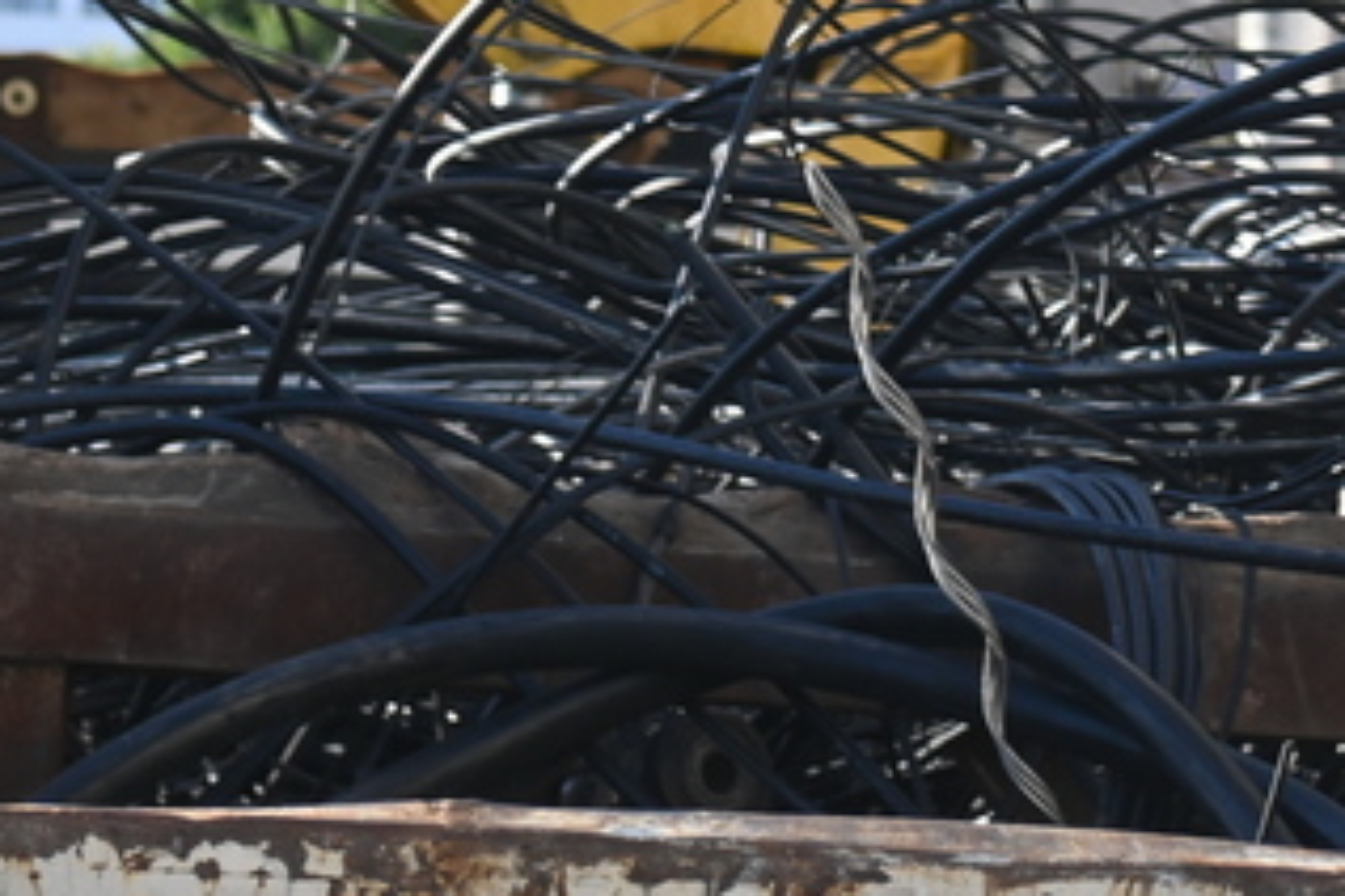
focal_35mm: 198
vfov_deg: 6.9
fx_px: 7397
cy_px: -374
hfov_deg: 10.4
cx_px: 943
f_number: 5.3
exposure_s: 1/320
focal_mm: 42
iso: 100
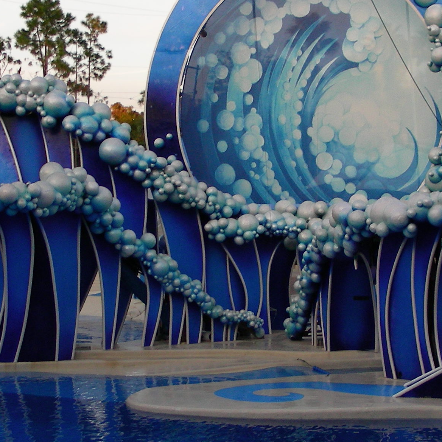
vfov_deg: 21.3
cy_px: 168
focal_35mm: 81
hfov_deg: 21.3
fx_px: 1170
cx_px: 298
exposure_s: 1/84.6
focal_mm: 6.3
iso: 50
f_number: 3.5
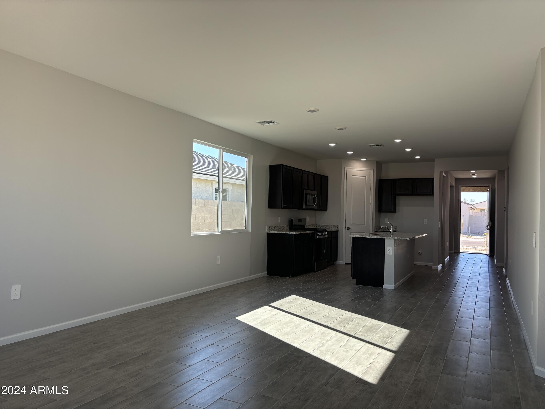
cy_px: 204
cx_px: 272
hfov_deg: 67.3
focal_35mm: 26
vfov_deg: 53.1
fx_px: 409
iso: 40
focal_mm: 5.96
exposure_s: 1/252
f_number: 1.6
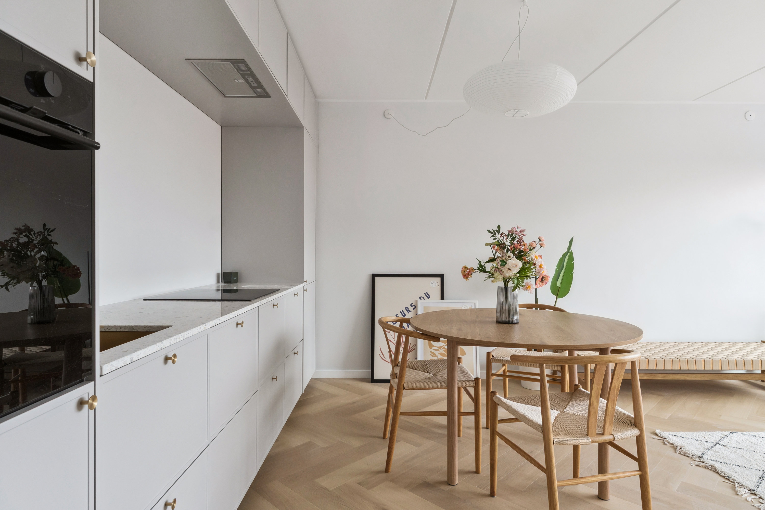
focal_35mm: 21
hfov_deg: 82.4
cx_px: 382
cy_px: 255
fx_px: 437
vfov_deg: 60.6
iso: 400
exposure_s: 1/25
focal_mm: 13.7
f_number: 7.1
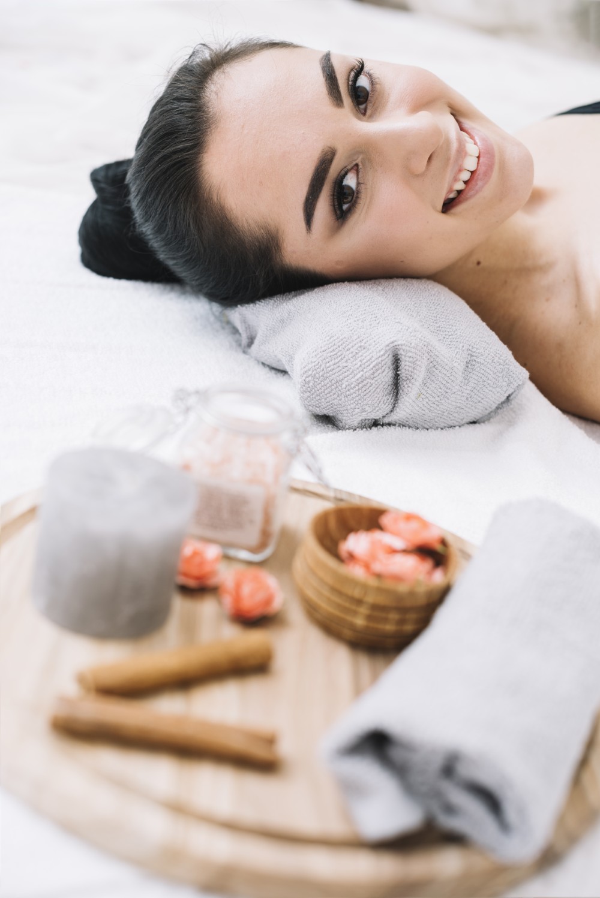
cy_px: 449
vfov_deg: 39.6
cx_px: 300
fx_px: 1249
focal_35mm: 50
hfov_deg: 27.0
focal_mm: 50
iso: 125
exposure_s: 1/160
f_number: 3.2
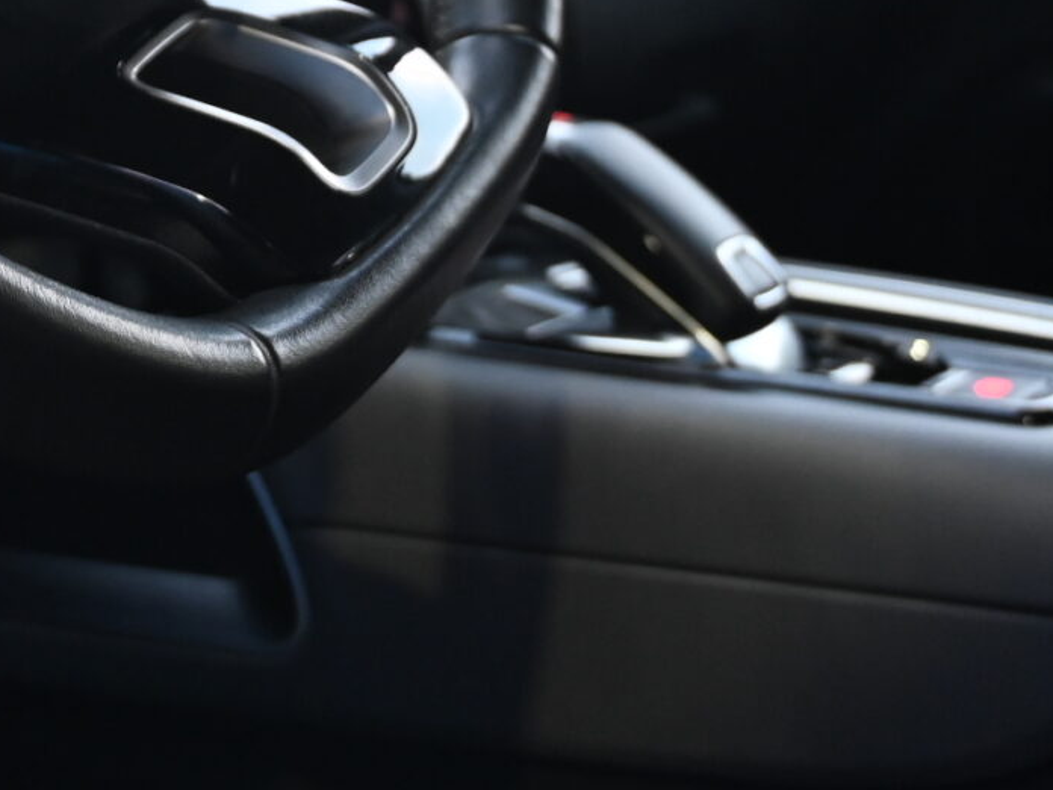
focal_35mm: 94
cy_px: -350
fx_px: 2852
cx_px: -113
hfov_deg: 20.0
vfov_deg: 14.8
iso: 1800
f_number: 4
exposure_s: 1/125
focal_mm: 26.5
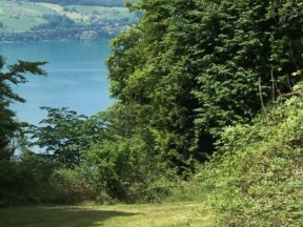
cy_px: -71
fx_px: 902
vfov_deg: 13.8
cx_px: 15
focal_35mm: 103
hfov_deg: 18.7
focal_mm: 4.15
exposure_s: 1/1972
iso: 25
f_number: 2.2
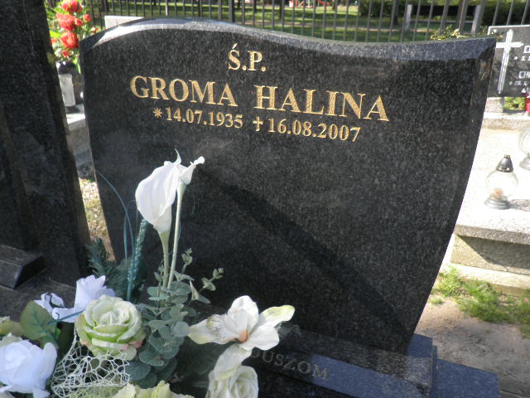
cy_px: 199
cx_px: 265
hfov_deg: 65.3
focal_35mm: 27
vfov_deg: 51.4
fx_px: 413
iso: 64
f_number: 3.5
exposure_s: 1/160
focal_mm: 5
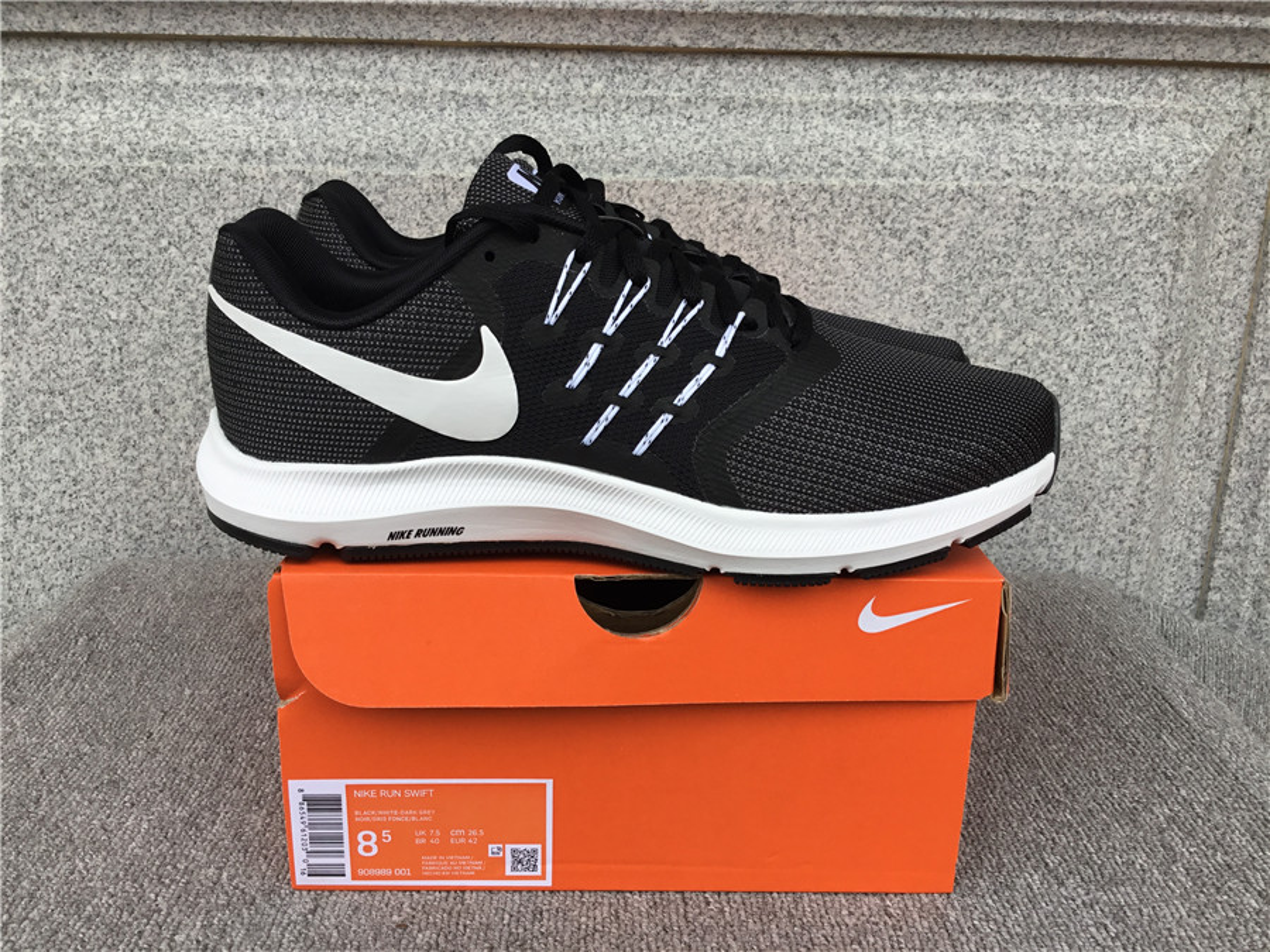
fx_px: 1137
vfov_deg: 45.4
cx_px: 635
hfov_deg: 58.4
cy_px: 476
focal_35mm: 31
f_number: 2.4
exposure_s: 1/119
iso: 25
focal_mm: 3.3
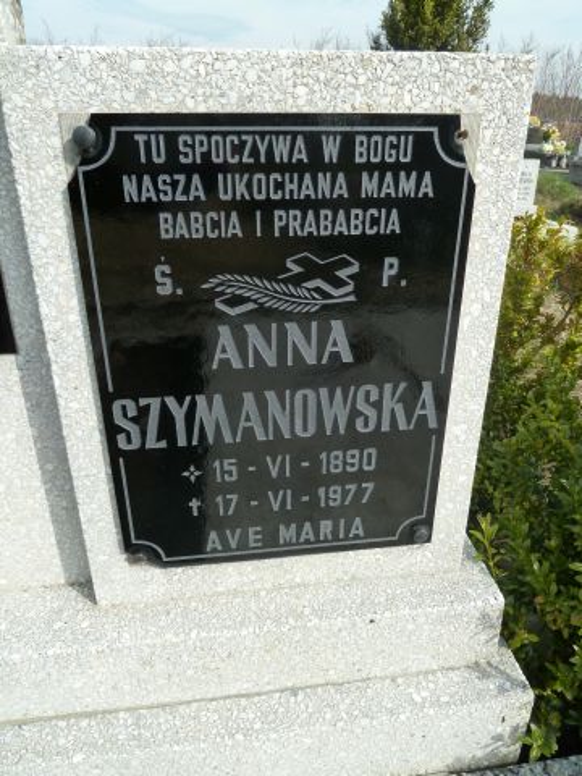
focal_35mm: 25
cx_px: 291
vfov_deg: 69.4
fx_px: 560
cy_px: 388
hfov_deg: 54.9
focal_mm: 4.1
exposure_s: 1/400
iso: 125
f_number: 4
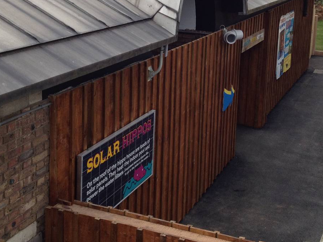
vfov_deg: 23.4
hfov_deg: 31.2
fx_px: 578
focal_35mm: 62
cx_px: 180
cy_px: 56
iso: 50
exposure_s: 1/381
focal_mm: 4.28
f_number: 2.4
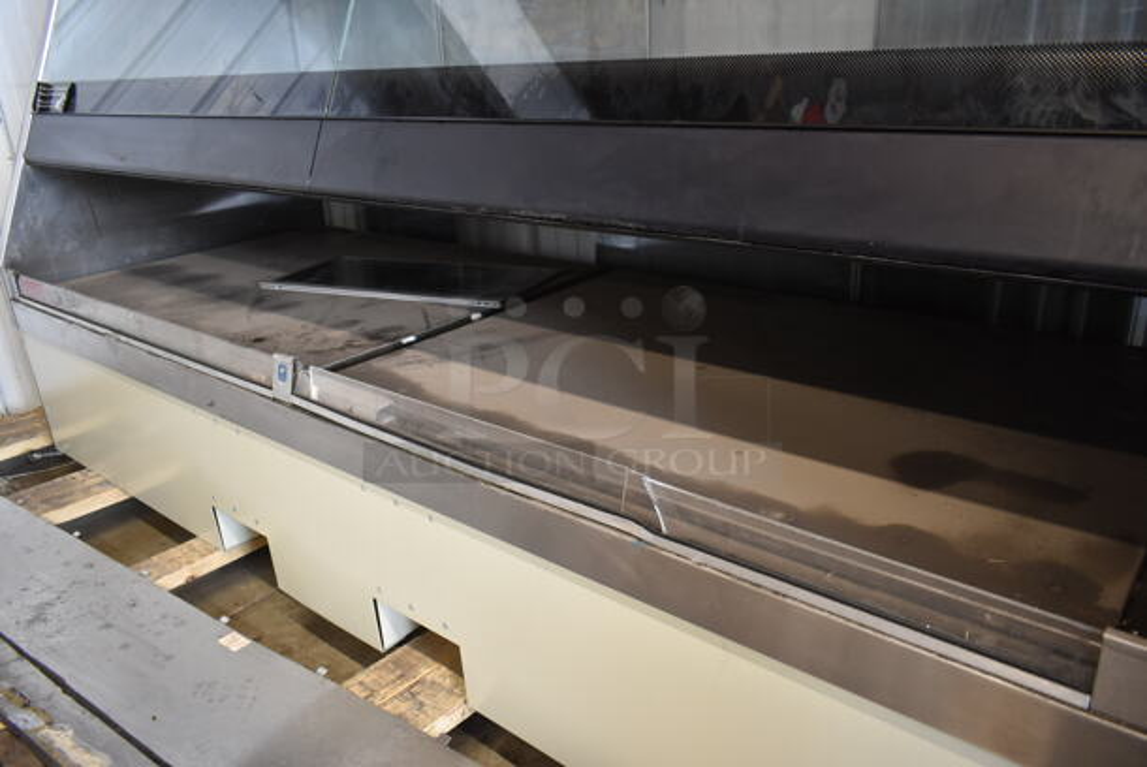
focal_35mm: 27
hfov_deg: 67.3
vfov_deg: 48.0
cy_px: 384
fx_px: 861
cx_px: 574
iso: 800
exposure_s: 1/30
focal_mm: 18
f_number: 3.5
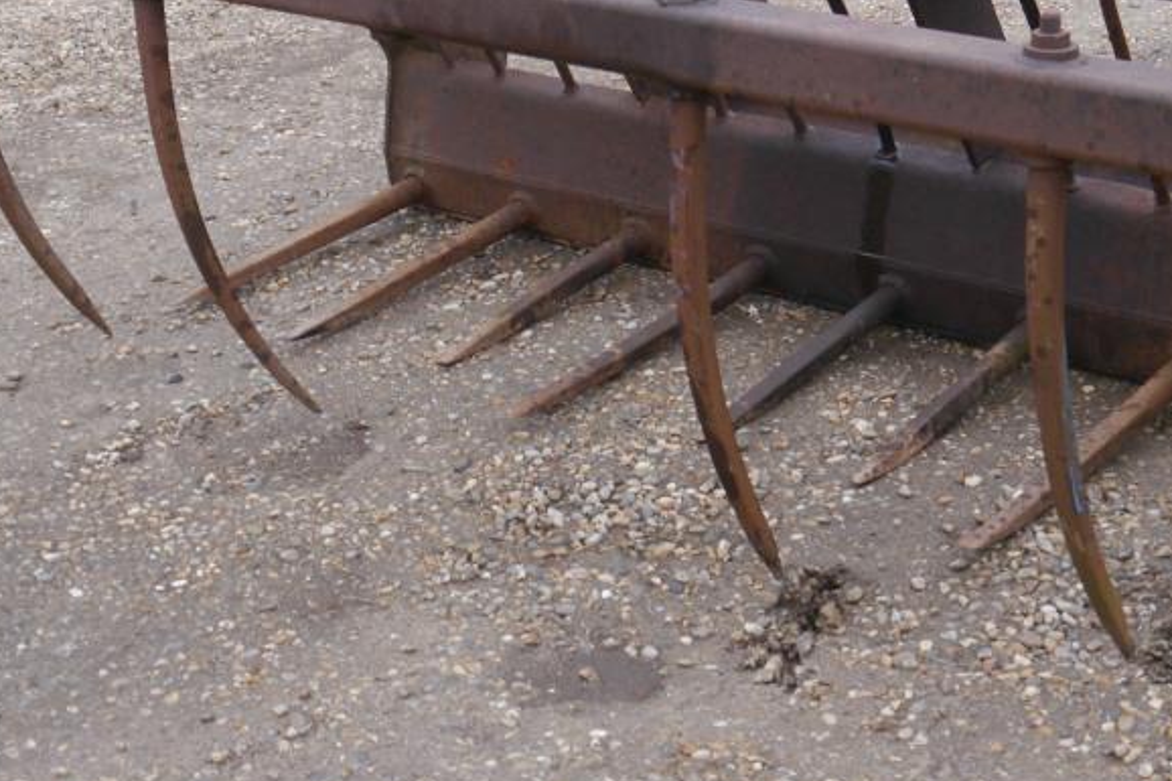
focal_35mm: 70
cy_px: 288
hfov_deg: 28.5
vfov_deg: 19.4
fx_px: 2278
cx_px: 862
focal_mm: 19
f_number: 5
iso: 160
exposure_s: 1/160
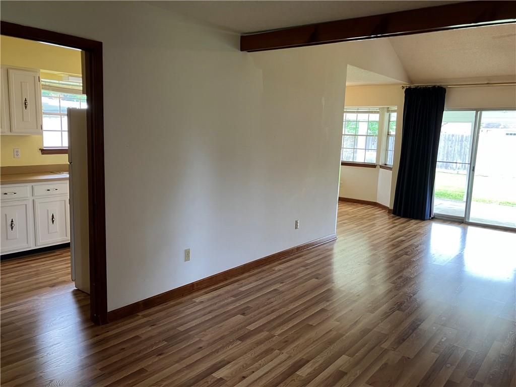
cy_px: 194
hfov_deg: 63.4
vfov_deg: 49.7
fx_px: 417
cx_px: 258
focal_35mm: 28
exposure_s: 1/60
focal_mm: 3.99
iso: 100
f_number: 1.8
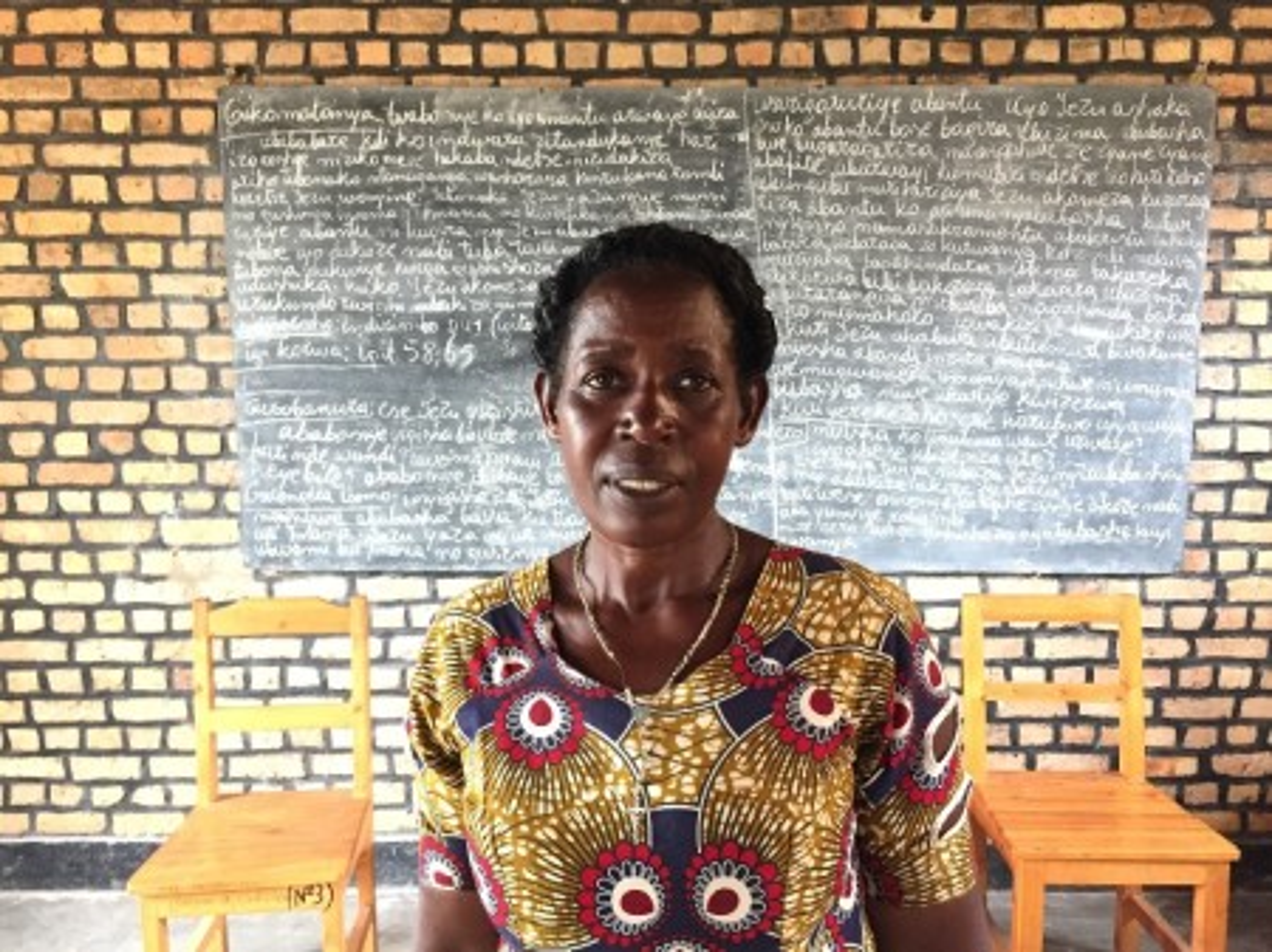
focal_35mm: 29
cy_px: 476
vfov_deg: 48.2
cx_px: 636
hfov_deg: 61.7
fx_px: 1065
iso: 250
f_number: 2.2
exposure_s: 1/33
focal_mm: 4.15
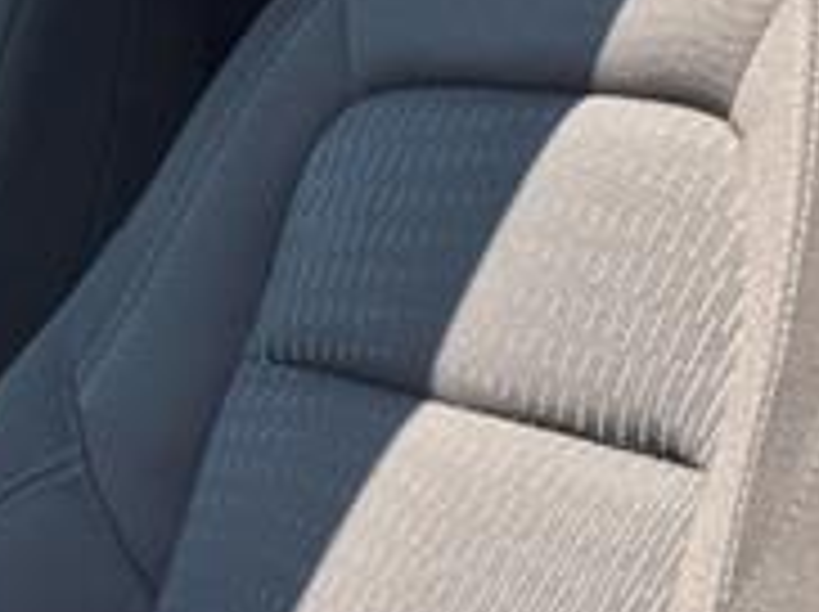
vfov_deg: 15.5
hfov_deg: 18.3
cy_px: 324
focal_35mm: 95
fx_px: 2245
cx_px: -423
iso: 40
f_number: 1.9
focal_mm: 3.58
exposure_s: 1/385
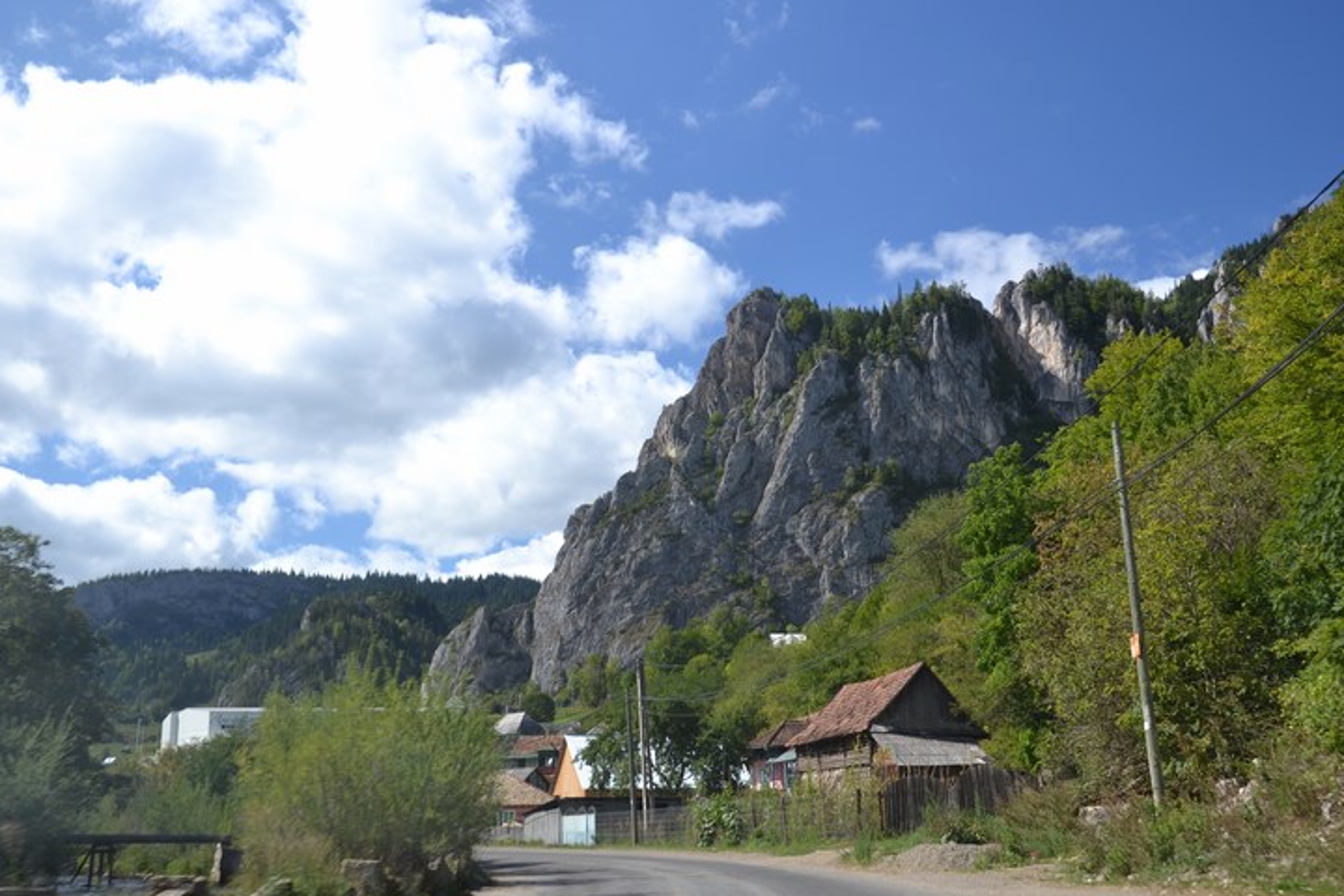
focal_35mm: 40
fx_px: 1493
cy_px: 428
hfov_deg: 48.4
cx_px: 642
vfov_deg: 33.4
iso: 110
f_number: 5.6
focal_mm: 24
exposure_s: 1/125
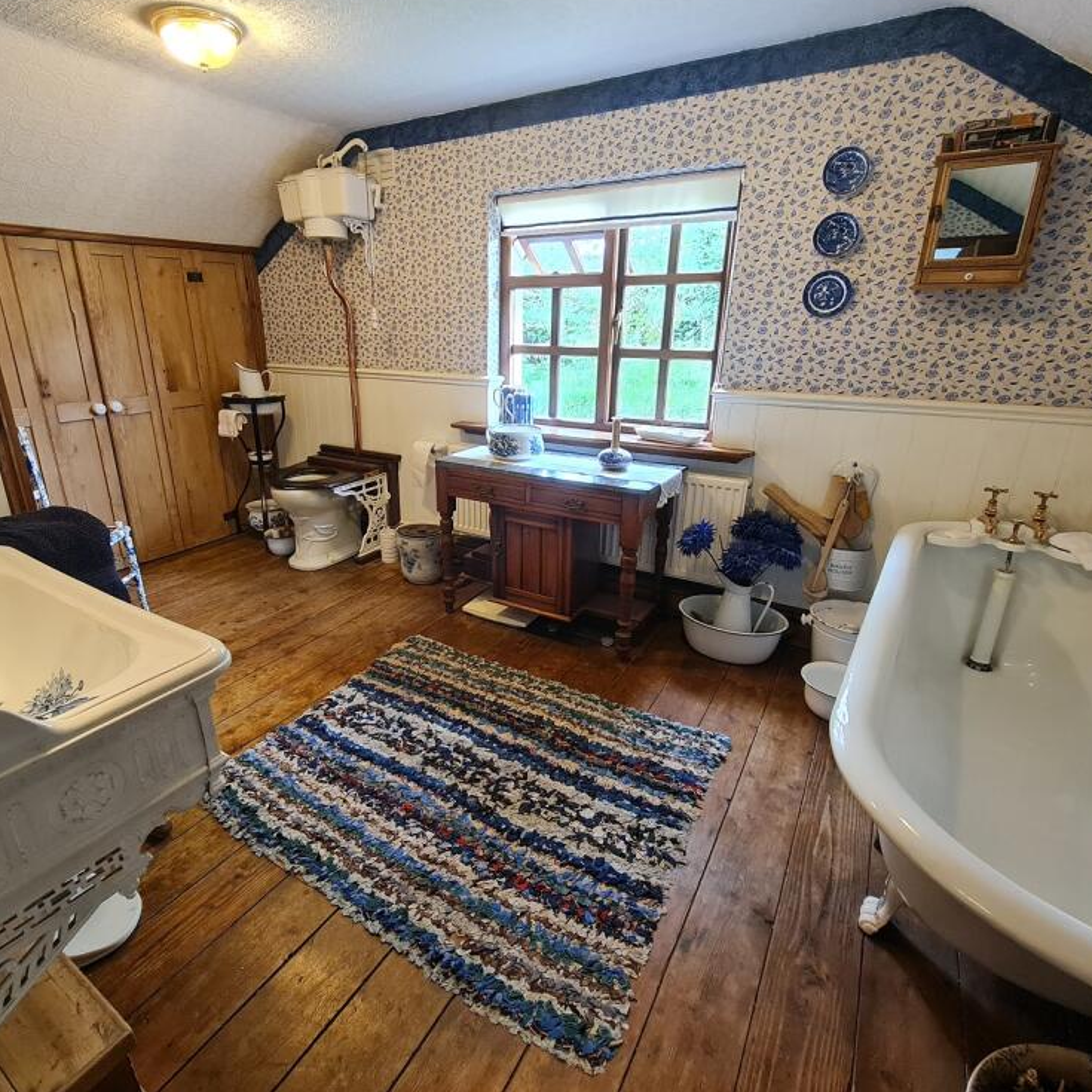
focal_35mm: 16
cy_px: 548
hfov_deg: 87.2
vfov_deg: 87.4
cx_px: 493
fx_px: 571
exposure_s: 1/50
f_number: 2.2
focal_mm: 2.2
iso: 400
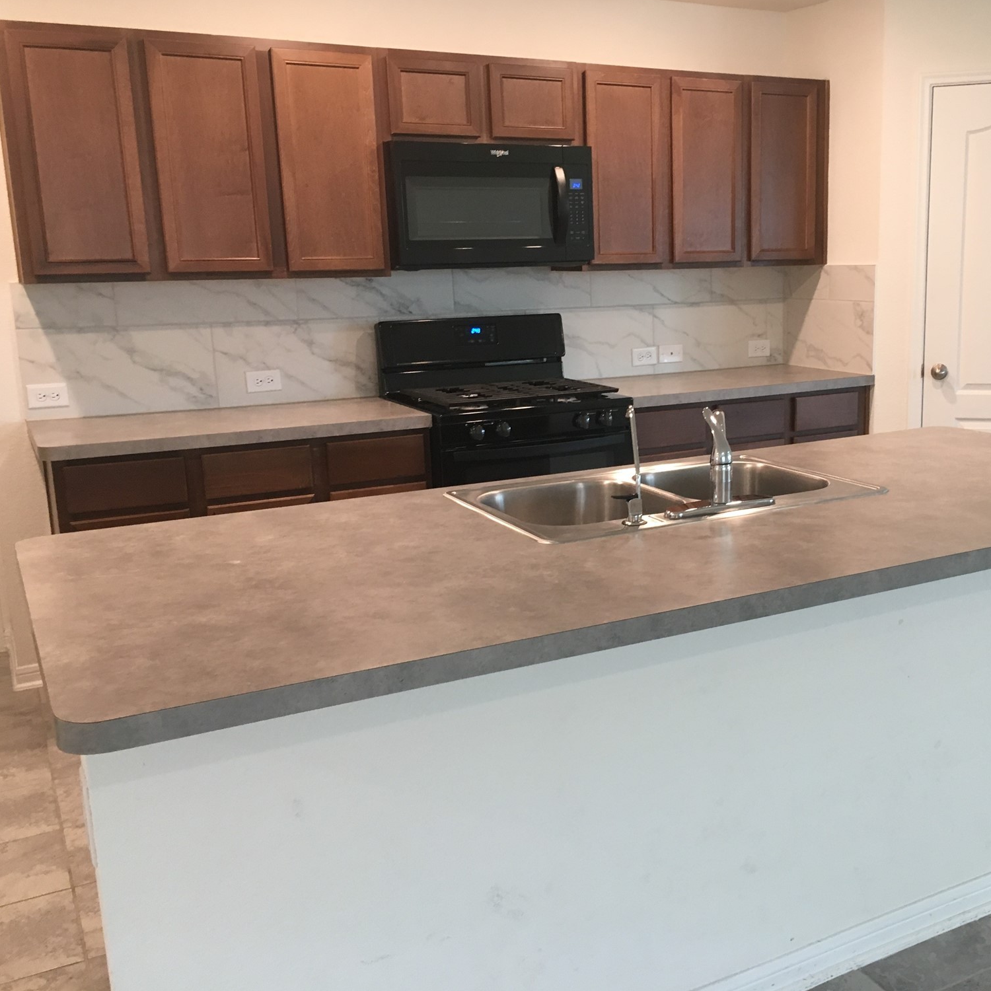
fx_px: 1134
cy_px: 489
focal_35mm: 35
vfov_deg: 47.2
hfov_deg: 46.6
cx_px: 643
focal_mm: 4.15
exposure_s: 1/30
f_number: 2.2
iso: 100
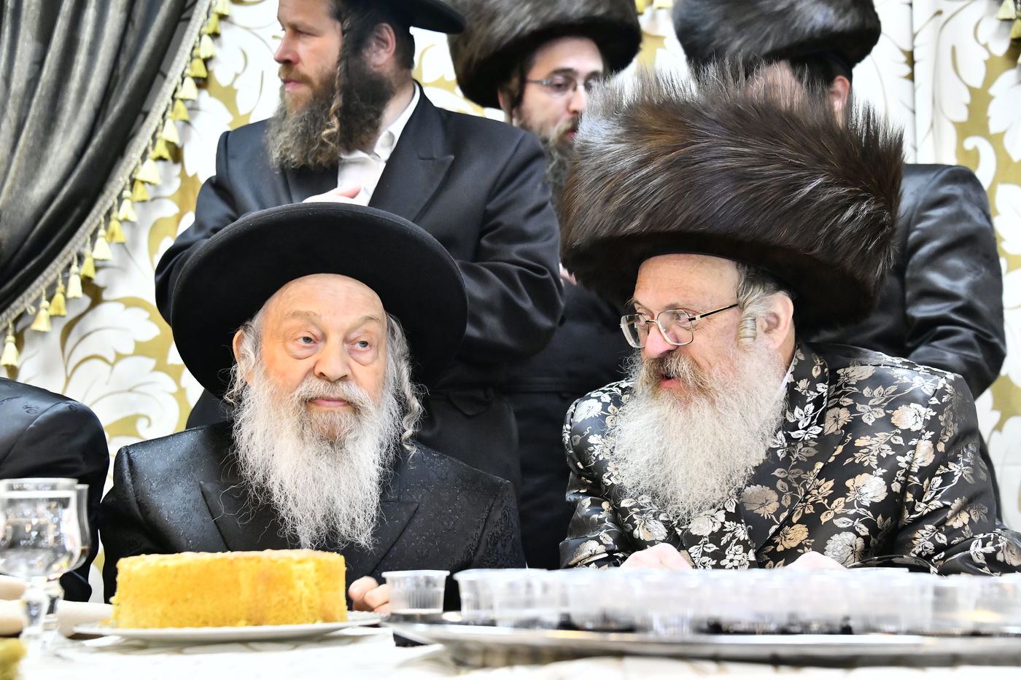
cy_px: 340
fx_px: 1758
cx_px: 510
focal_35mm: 62
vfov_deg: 21.9
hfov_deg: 32.4
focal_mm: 62
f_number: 5.6
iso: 4000
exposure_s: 1/125
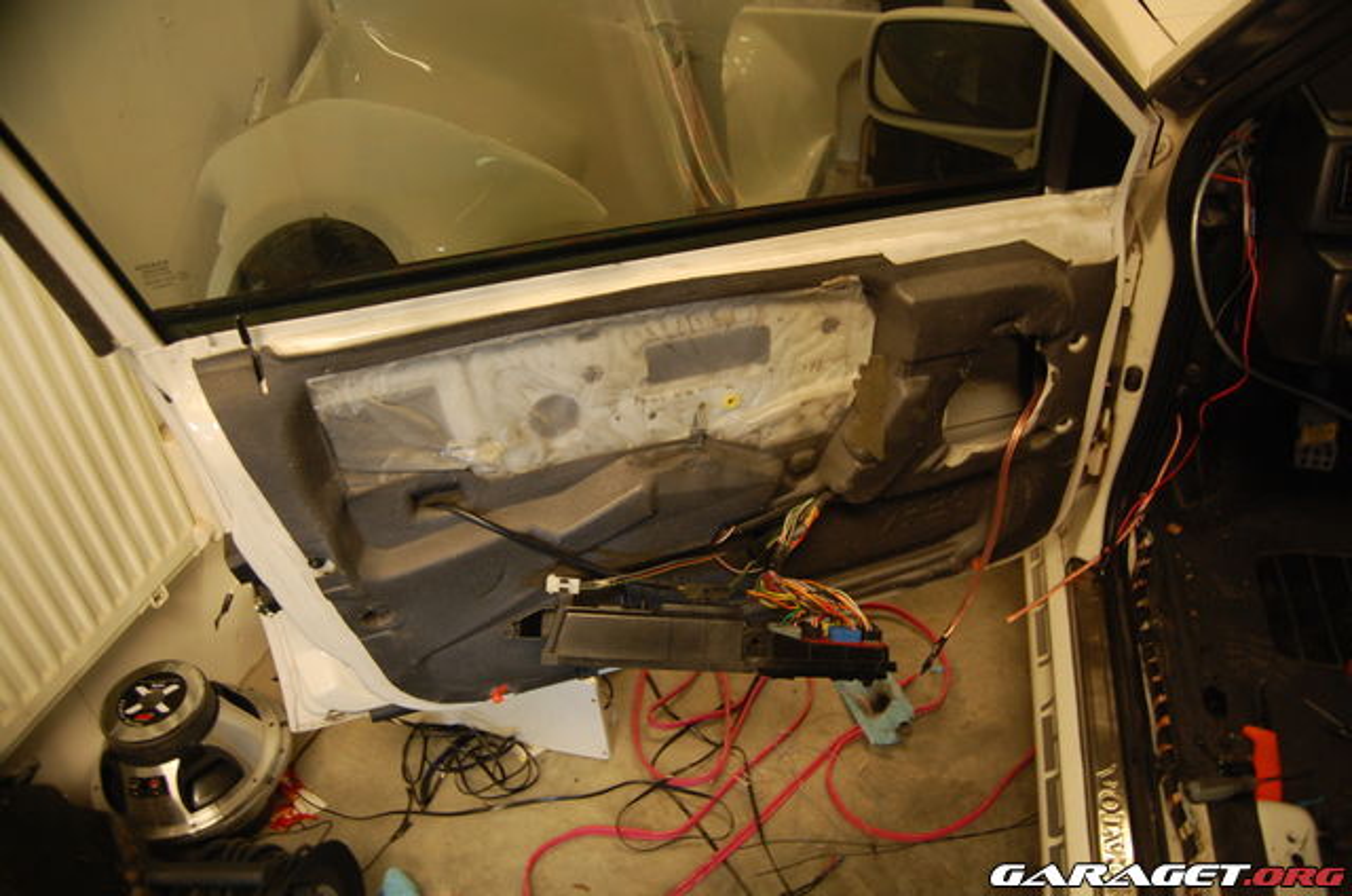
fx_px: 1012
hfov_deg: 67.5
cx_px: 676
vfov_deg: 47.7
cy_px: 448
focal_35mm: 27
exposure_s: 1/10
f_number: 3.5
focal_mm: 18
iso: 800
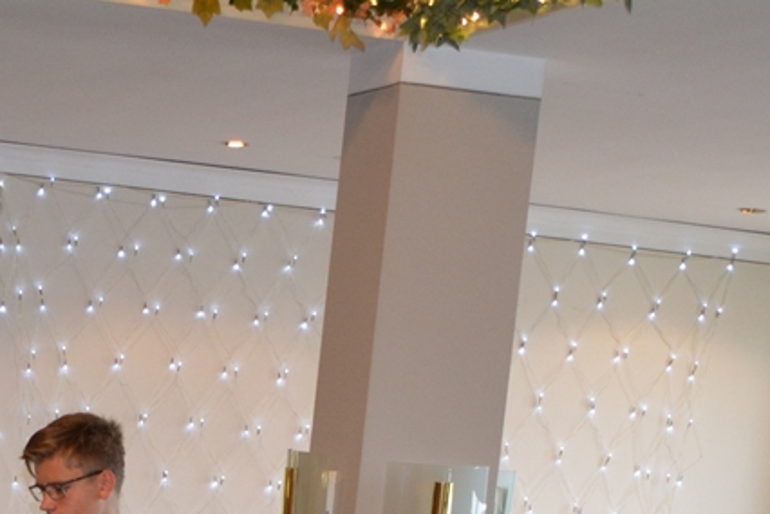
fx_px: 2652
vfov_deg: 10.3
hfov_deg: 16.1
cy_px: 962
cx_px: -65
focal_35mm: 124
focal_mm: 22
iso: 900
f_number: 3.8
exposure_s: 1/60
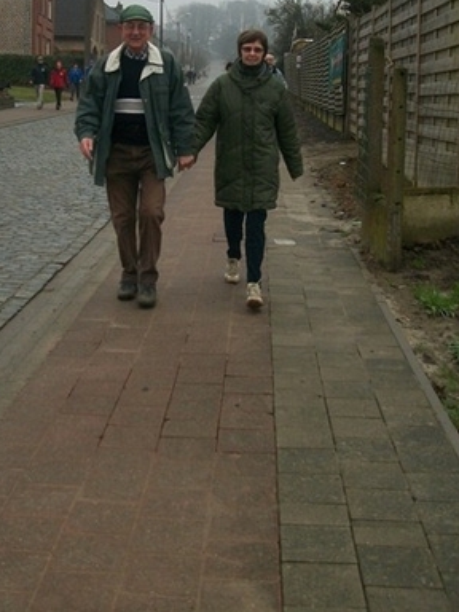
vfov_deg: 37.0
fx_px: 884
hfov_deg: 28.9
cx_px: 148
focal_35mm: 50
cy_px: 135
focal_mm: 5.7
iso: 80
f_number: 2.9
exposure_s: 1/320
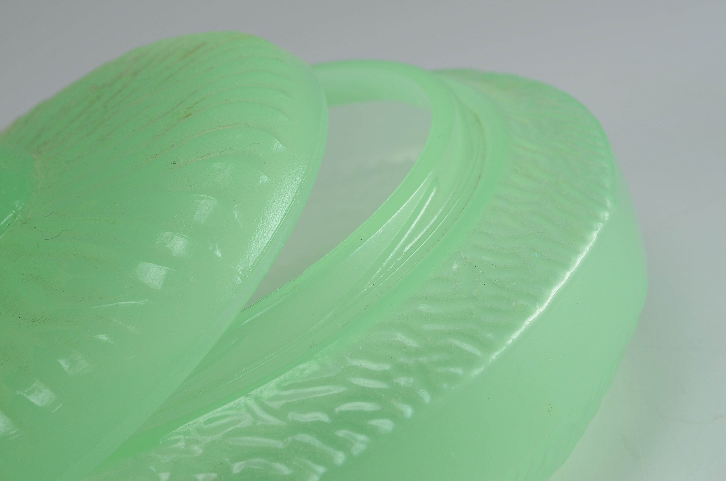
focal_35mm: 82
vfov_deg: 16.5
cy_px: 240
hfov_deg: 24.7
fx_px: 1660
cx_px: 363
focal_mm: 55
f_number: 14
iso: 100
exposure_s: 1/80
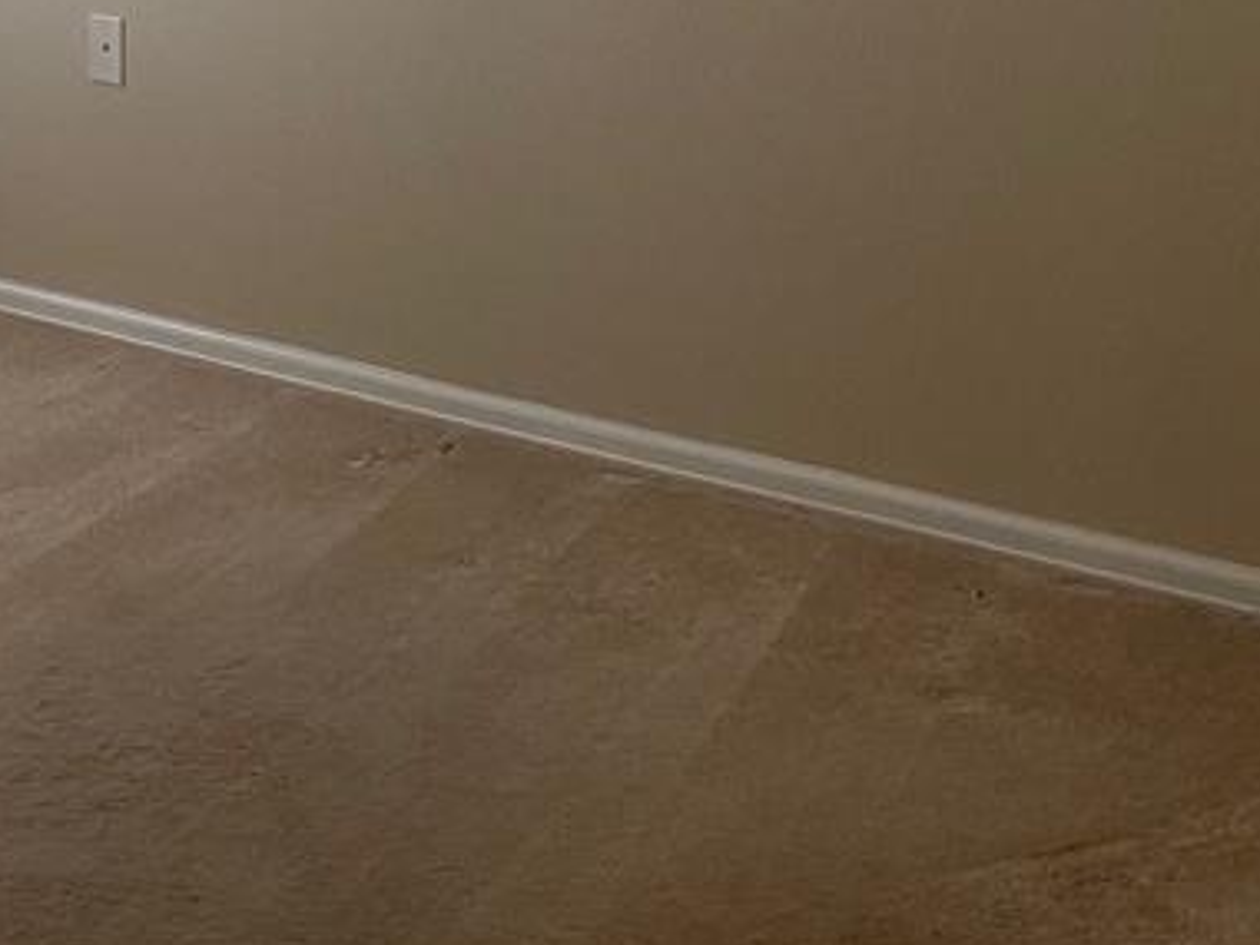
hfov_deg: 25.9
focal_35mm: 70
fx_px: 2548
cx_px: -93
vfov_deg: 19.8
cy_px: -179
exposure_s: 1/60
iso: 125
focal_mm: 4.25
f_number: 1.8
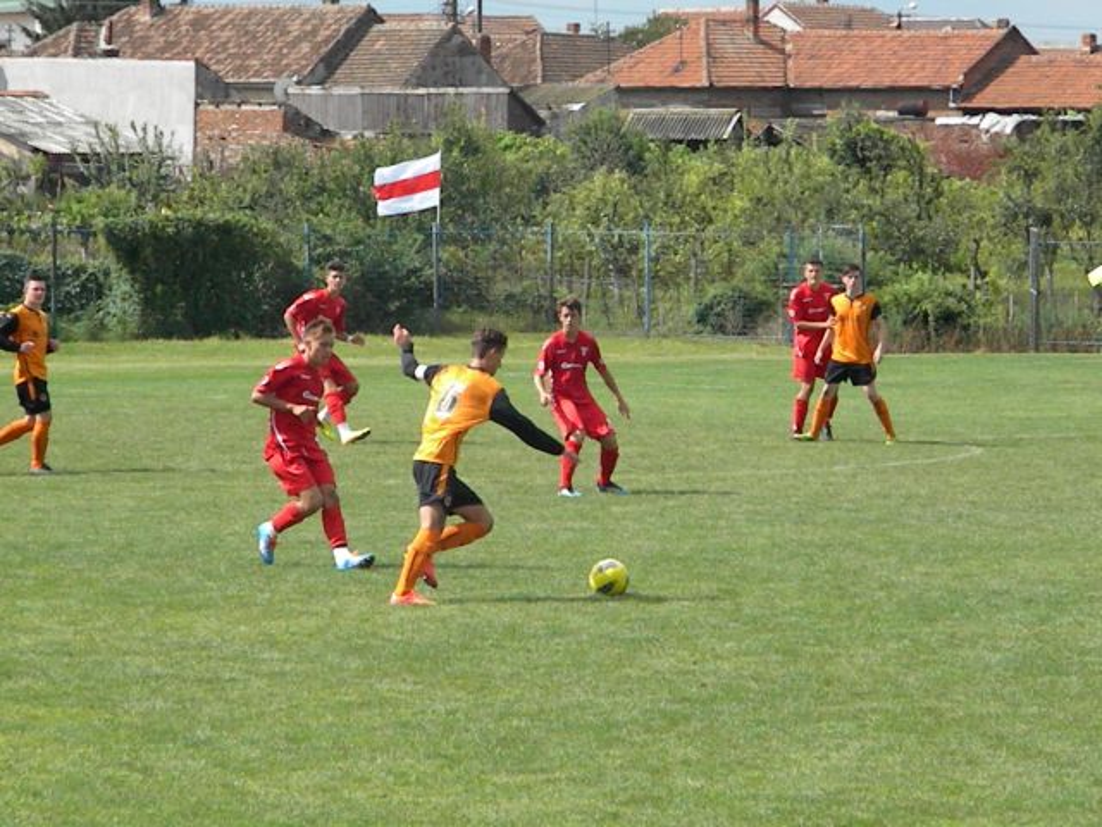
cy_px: 414
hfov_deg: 10.9
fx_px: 5794
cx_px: 551
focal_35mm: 182
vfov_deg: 8.2
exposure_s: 1/860
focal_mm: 33.1
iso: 720
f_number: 10.4
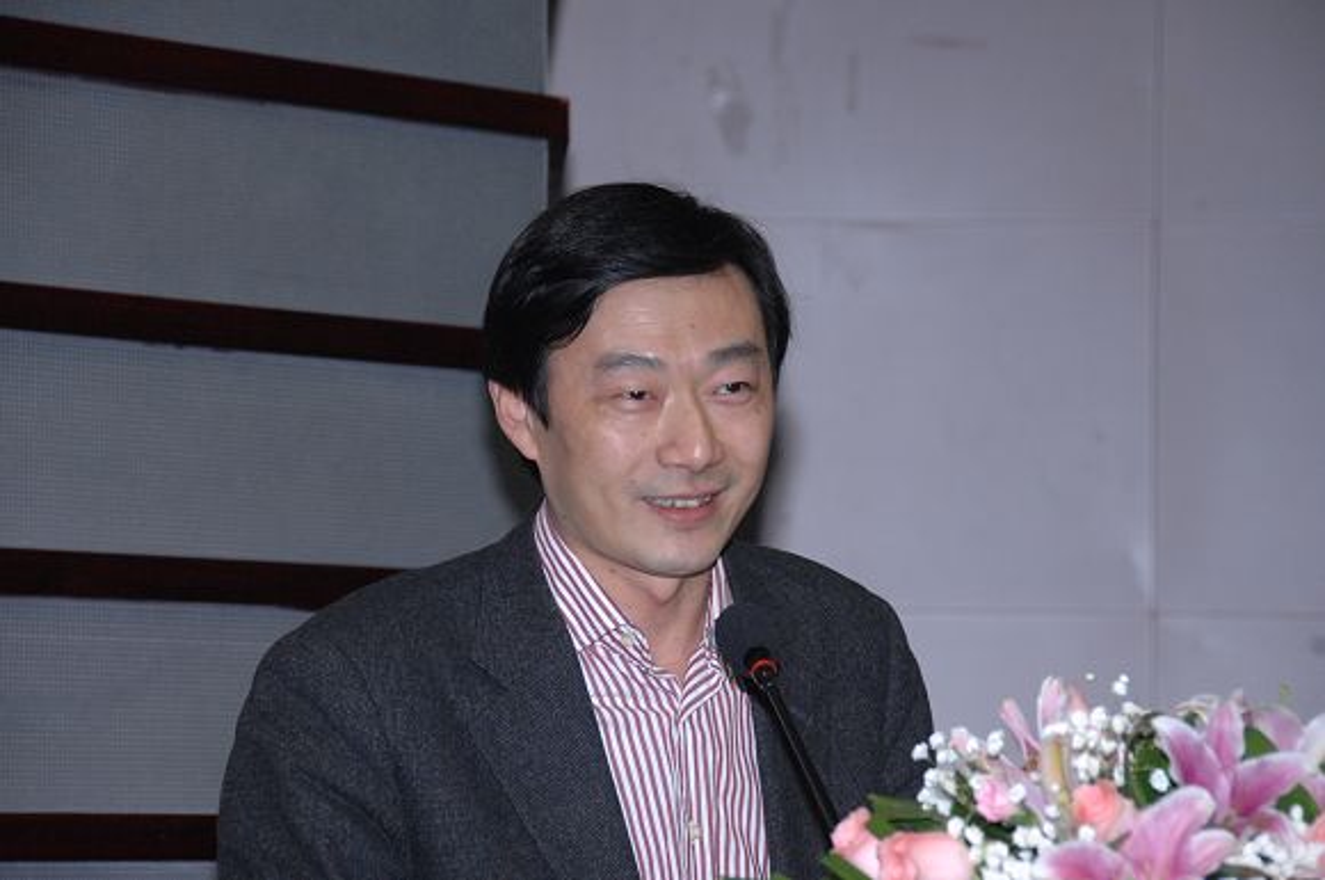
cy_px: 440
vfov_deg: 8.1
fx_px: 6175
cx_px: 662
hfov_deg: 12.2
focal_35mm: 168
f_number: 6.7
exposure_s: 1/60
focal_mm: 112
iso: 800
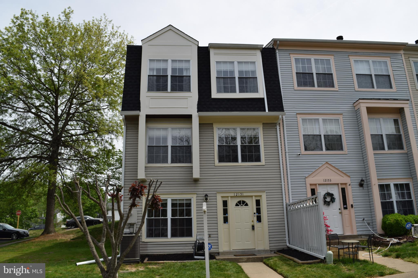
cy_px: 139
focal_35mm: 27
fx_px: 313
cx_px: 209
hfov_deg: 67.4
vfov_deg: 47.9
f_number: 8
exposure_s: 1/400
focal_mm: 18
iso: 200
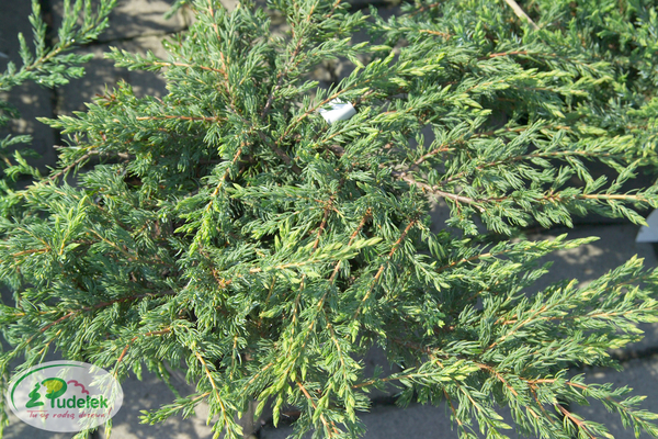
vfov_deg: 20.6
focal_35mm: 66
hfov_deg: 30.5
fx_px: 1206
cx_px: 329
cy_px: 220
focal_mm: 66
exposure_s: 1/90
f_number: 11
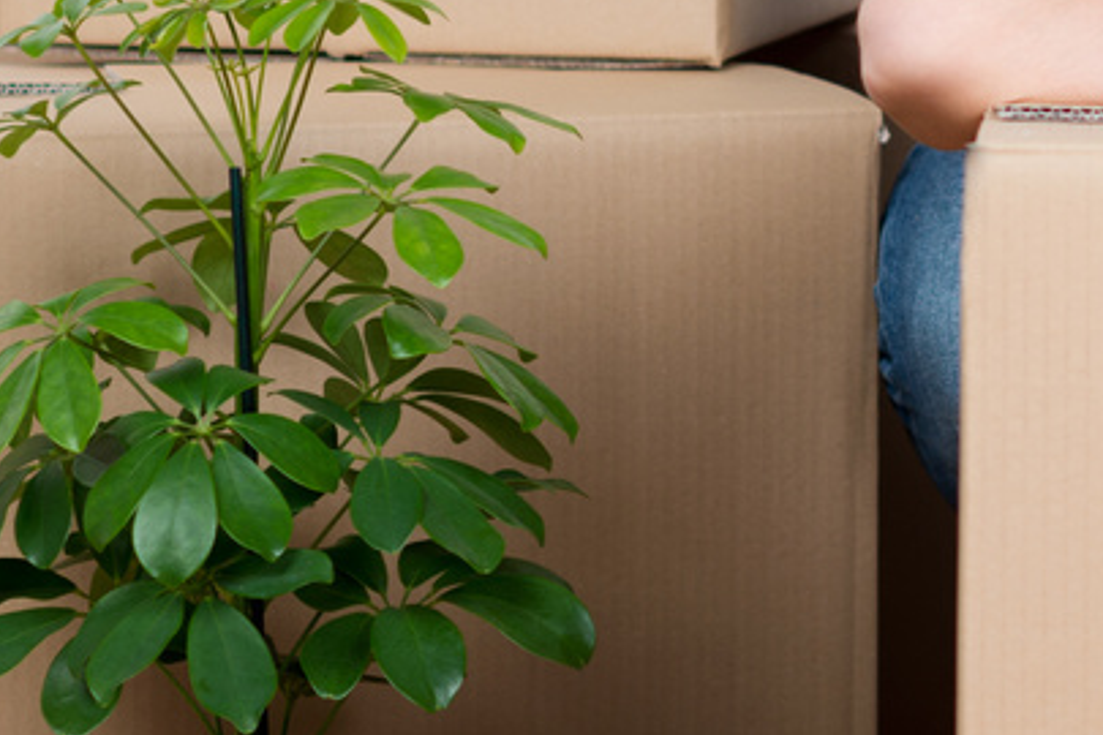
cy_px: 11
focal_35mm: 354
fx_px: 10845
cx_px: 1556
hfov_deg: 5.8
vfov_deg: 3.9
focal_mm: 85
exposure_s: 1/200
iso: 100
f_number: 2.8
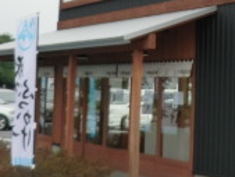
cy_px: 1
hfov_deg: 20.9
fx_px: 618
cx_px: 224
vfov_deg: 16.0
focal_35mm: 91
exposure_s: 1/200
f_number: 3.2
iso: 80
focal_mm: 4.3
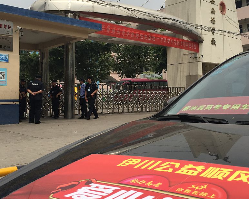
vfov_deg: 34.1
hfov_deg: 42.0
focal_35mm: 44
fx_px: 324
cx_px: 137
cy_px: 86
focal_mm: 4.15
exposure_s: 1/2262
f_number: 2.2
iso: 25
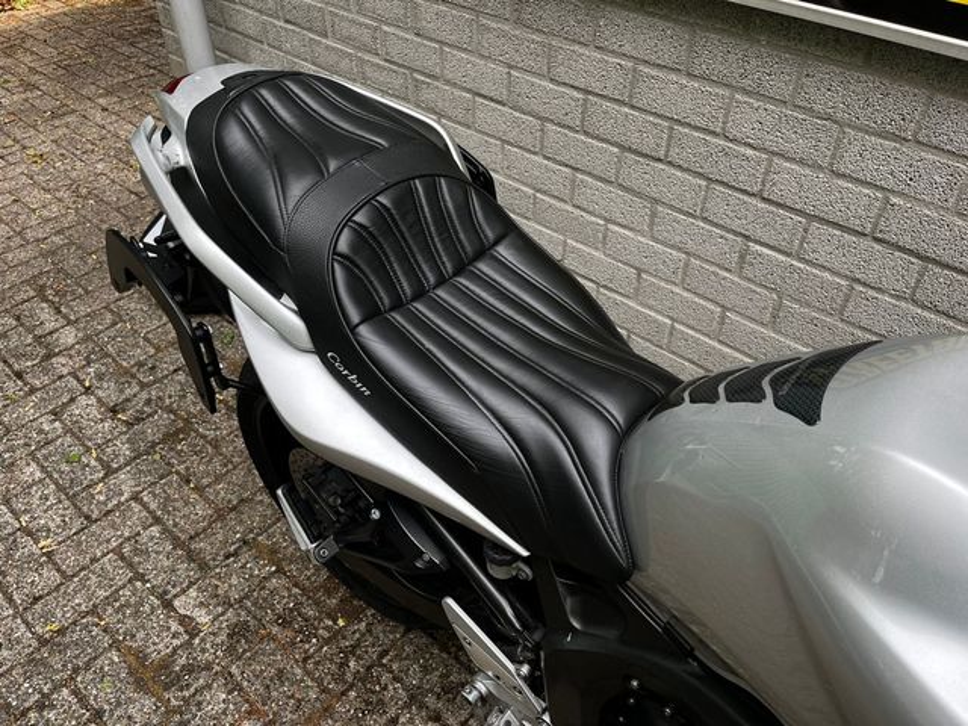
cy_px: 363
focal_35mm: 26
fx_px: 727
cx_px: 484
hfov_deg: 67.3
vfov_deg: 53.1
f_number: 1.6
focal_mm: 5.1
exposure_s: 1/251
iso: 40
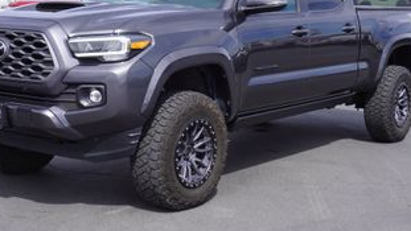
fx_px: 727
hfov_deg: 31.6
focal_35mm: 67
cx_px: 185
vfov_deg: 18.0
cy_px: 82
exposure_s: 1/125
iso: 100
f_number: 10
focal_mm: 33
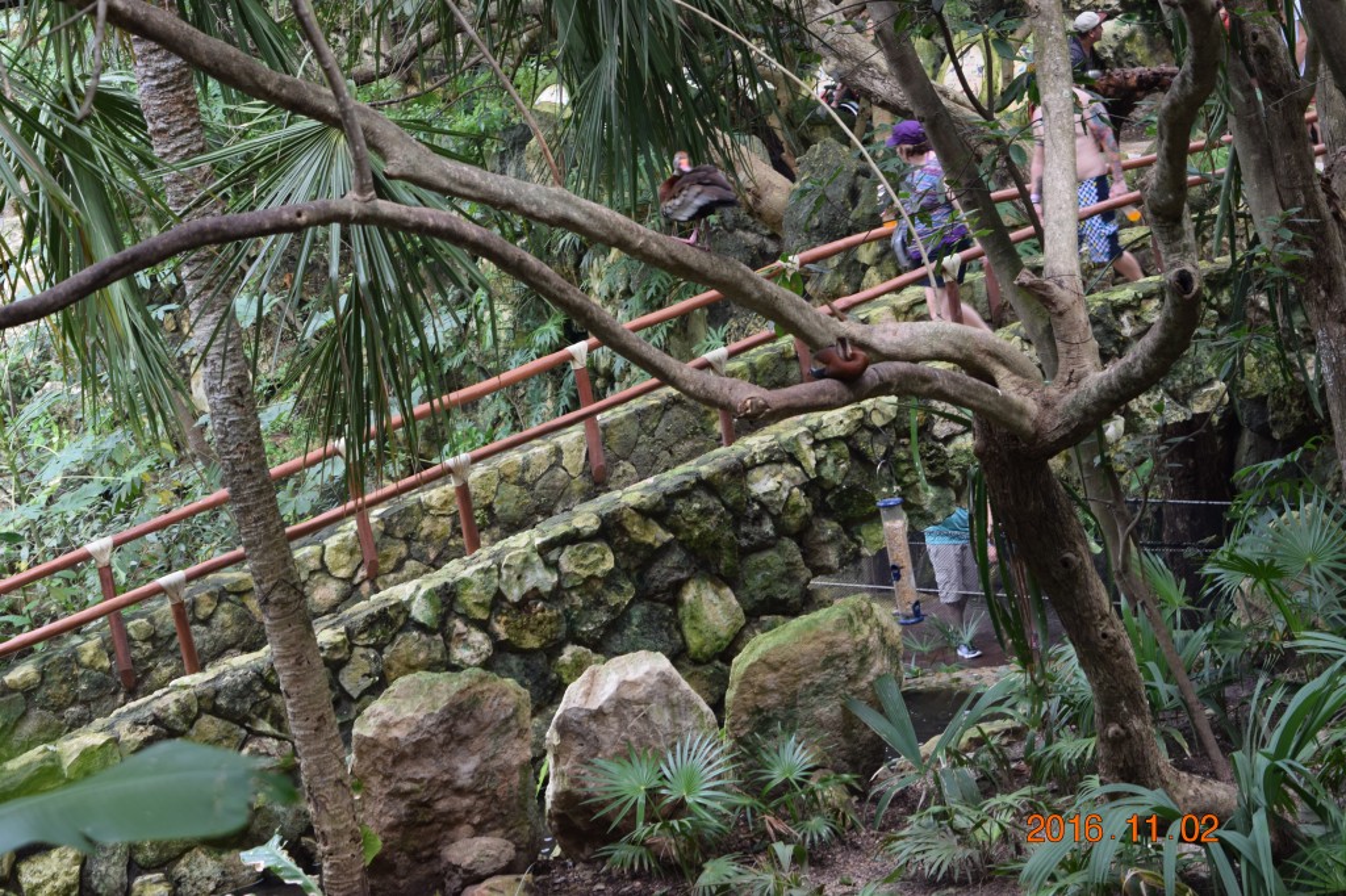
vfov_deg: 16.5
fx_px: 3083
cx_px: 673
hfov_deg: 24.6
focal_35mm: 82
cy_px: 448
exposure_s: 1/60
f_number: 5.6
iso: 450
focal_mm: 55
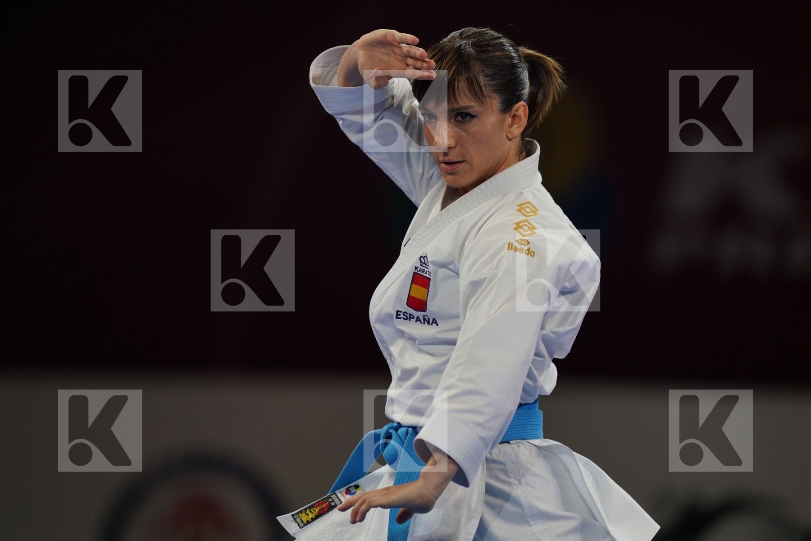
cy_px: 270
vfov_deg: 3.4
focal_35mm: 400
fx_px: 9010
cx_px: 406
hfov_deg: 5.2
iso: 500
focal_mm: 400
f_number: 2.8
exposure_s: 1/500
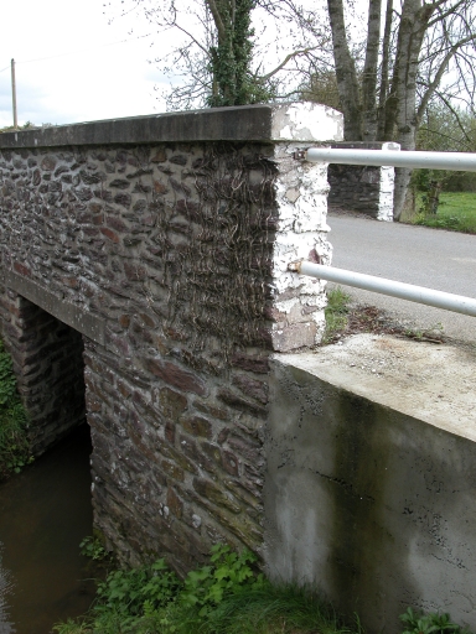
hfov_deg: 40.7
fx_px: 642
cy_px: 317
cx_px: 238
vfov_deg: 52.6
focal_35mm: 35
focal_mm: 8.9
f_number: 5
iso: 100
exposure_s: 1/185
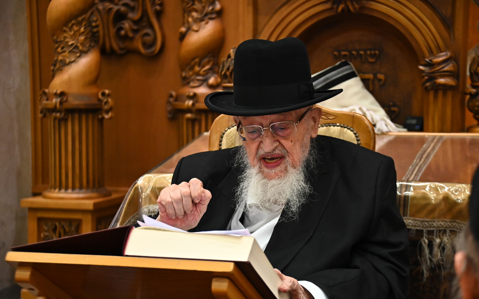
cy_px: 150
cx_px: 241
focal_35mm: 84
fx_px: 1097
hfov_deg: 24.6
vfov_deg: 15.5
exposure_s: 1/160
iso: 2500
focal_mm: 82
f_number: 5
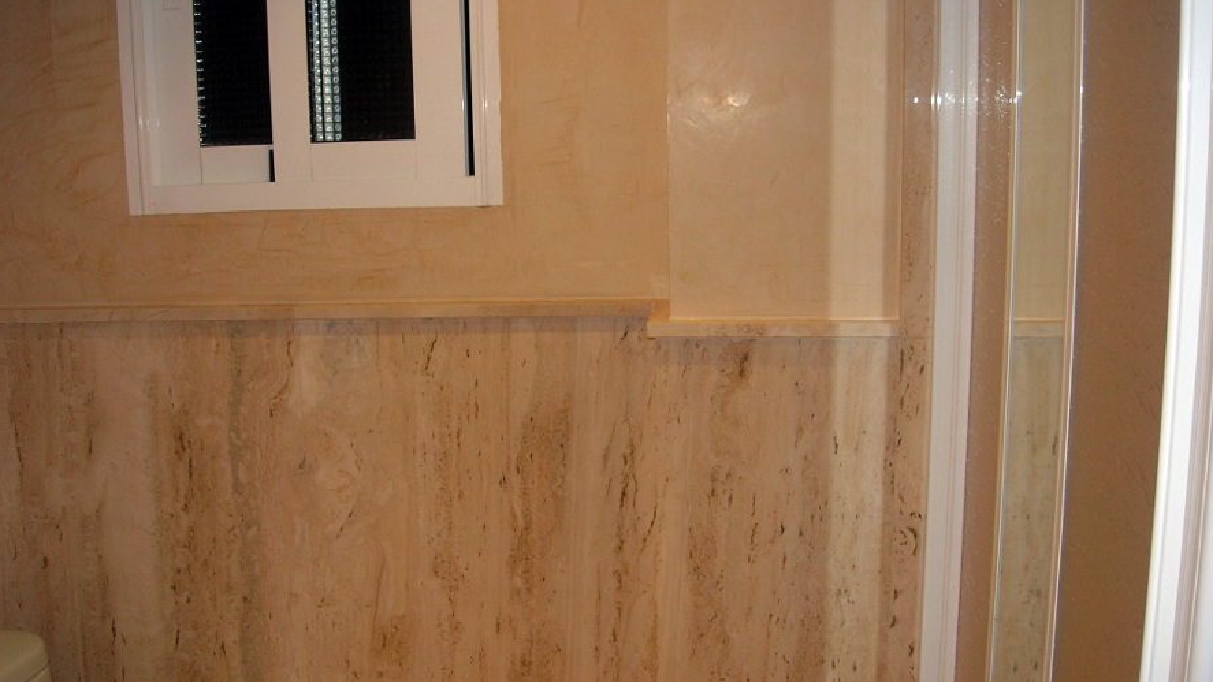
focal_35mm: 42
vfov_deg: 28.3
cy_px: 405
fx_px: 1351
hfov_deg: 48.4
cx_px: 602
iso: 64
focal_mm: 7.8
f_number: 2.8
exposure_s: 1/60.1
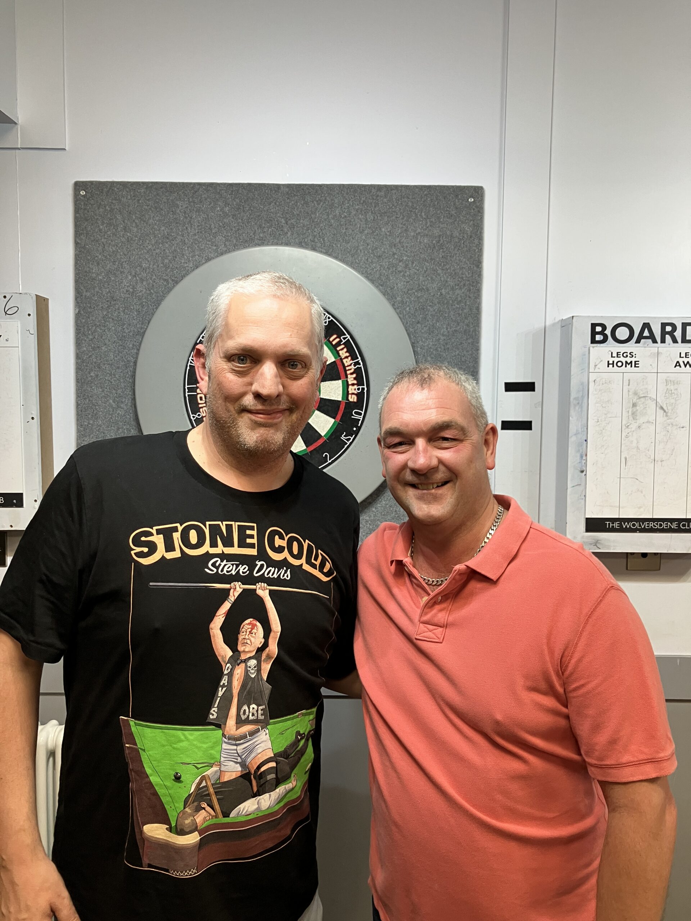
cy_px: 460
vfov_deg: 63.4
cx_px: 346
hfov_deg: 49.7
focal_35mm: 28
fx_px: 745
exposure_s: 1/50
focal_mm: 3.99
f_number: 1.8
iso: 80
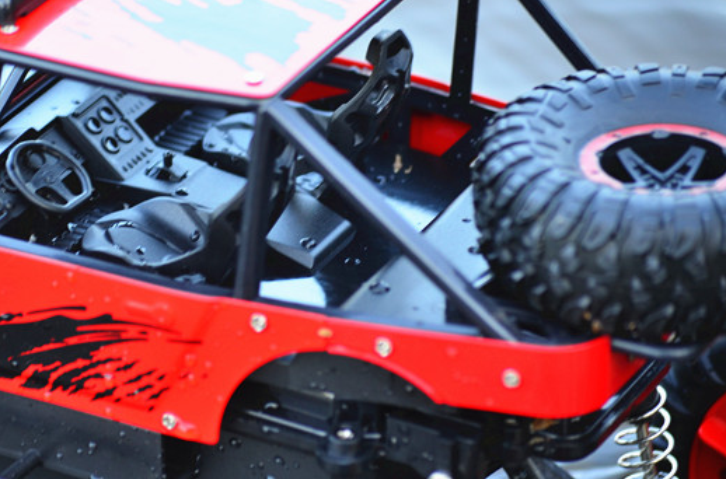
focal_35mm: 190
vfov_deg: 7.2
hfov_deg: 10.8
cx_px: 167
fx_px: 3820
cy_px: 200
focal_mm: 82
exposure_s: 1/50
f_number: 4.2
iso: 250
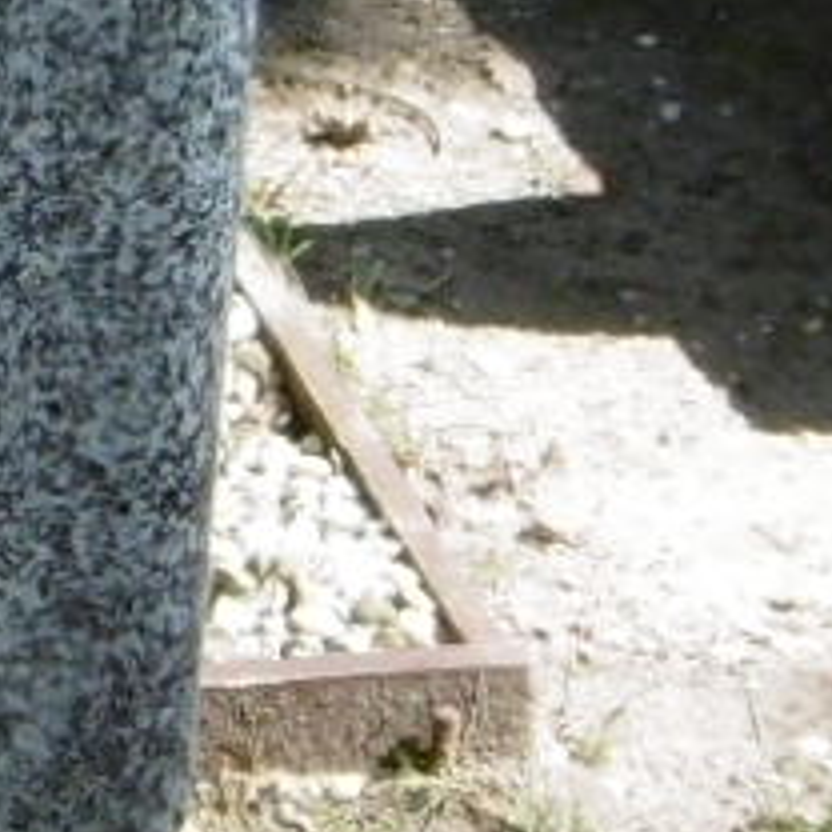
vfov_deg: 8.4
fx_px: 5683
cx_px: -728
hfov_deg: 8.0
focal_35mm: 209
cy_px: 212
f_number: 3.1
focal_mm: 4.3
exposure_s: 1/400
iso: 100
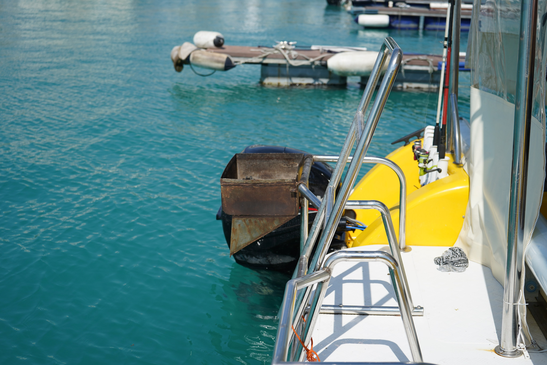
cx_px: 274
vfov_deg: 27.5
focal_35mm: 49
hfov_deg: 40.3
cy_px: 182
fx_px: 745
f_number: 5
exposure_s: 1/1000
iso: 100
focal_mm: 49
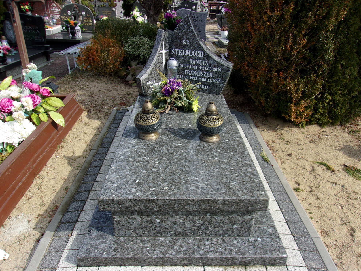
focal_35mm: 28
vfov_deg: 49.7
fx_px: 292
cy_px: 136
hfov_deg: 63.4
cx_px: 187
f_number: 10.4
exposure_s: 1/70
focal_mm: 4.9
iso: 80
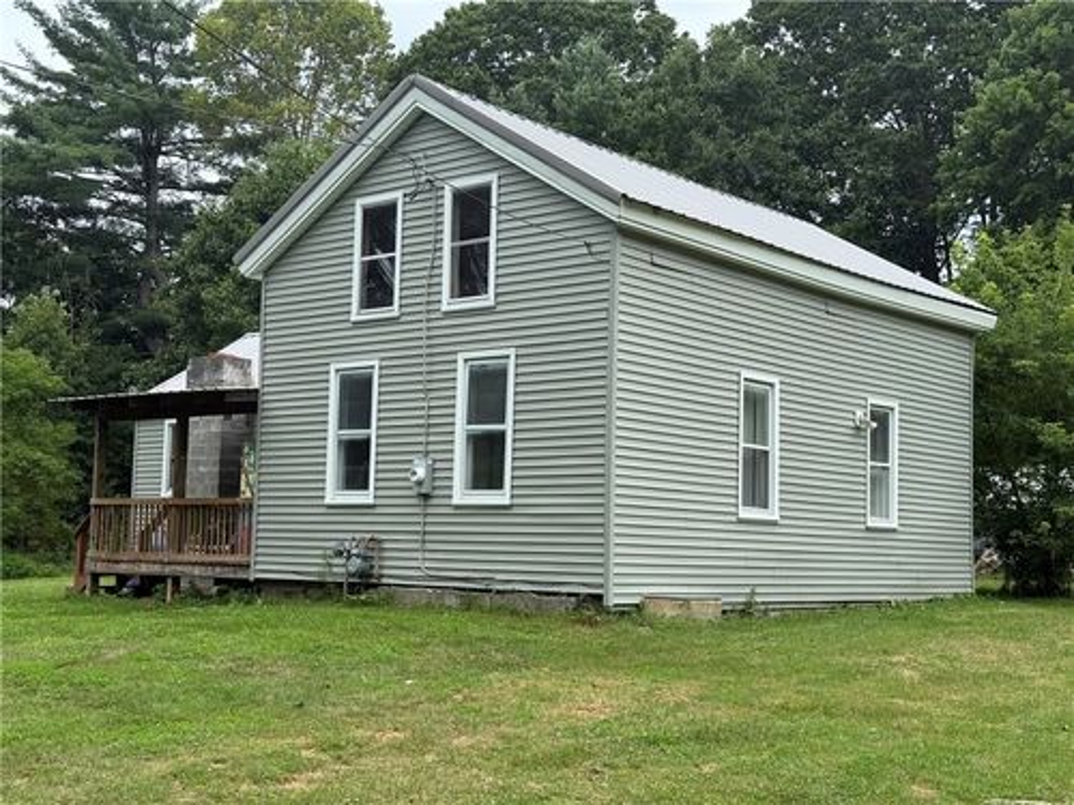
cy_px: 402
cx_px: 537
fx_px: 1489
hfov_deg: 39.7
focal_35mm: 48
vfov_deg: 30.3
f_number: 1.78
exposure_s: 1/2273
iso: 64
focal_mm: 6.76
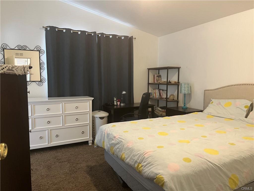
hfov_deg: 67.3
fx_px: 191
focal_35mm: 26
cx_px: 127
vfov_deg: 53.1
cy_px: 96
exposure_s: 1/60
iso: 320
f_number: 1.5
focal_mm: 5.7
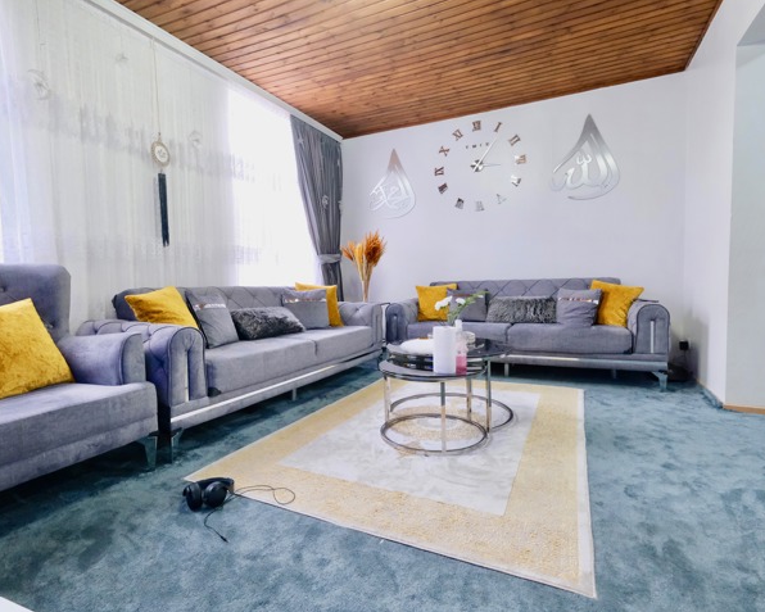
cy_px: 307
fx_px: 385
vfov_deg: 77.0
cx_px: 377
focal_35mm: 17
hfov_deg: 89.6
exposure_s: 1/60
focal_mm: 10
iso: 5000
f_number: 4
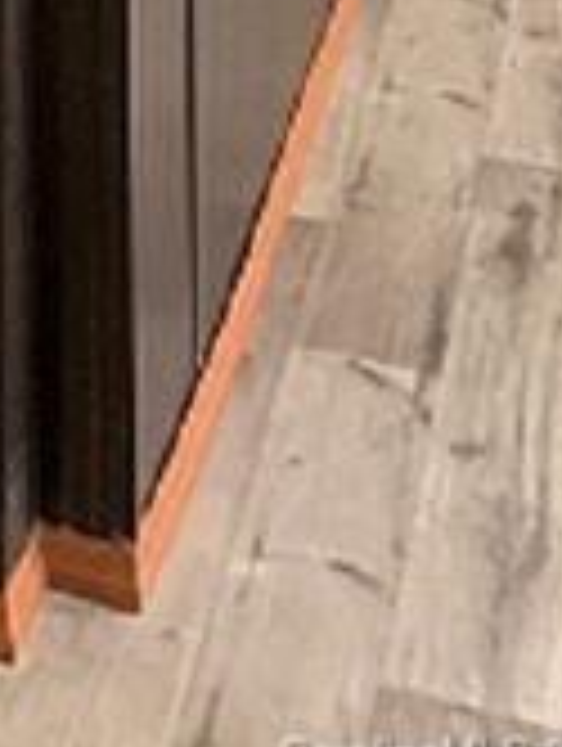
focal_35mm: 120
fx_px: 2591
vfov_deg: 13.1
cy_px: -940
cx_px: -629
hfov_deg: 11.0
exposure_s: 1/60
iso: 160
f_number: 1.8
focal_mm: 4.25
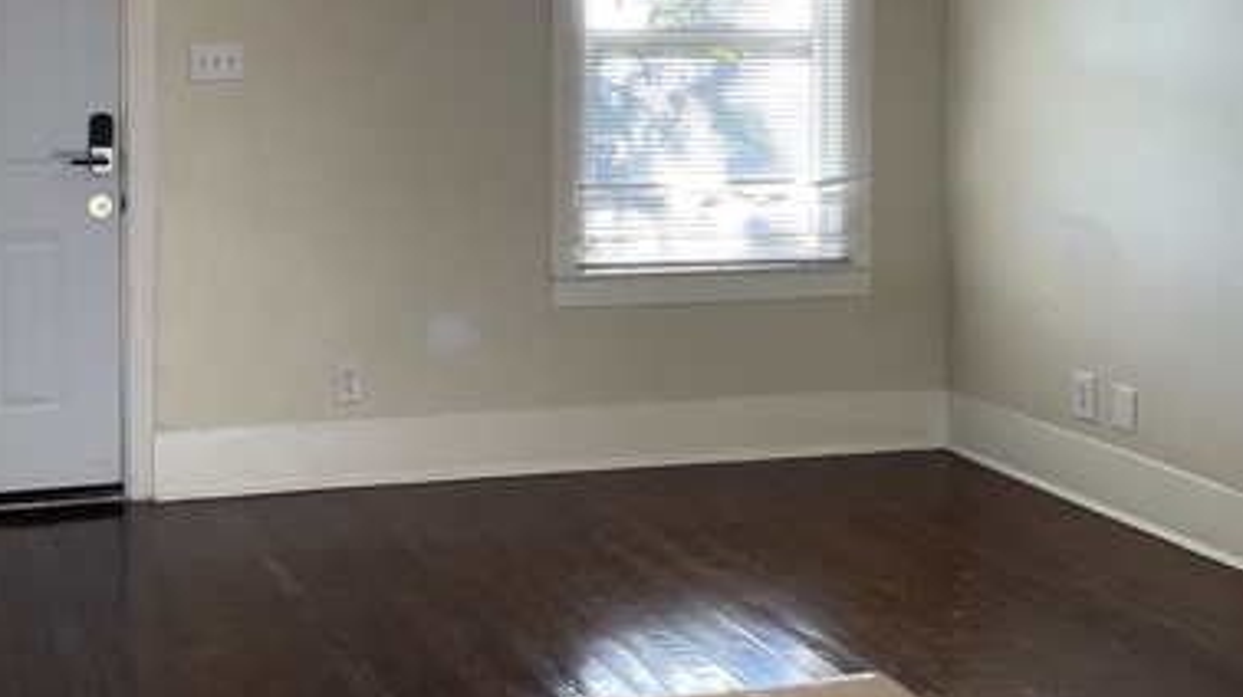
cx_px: 296
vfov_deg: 24.2
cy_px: 76
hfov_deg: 41.5
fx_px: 1581
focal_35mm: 48
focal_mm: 5.1
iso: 125
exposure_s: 1/120
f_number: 1.6
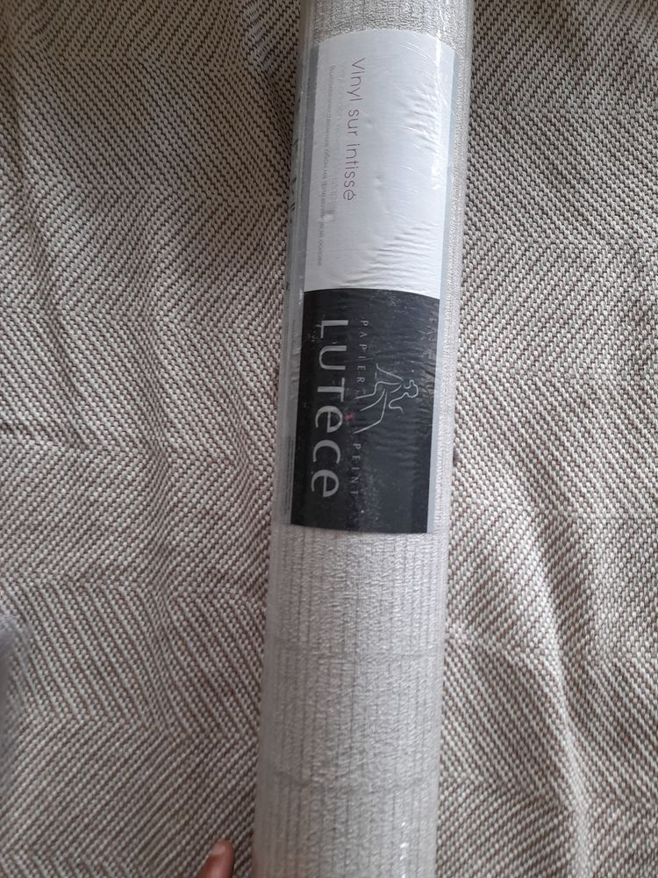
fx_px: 634
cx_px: 329
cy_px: 439
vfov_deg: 69.4
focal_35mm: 25
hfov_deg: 54.9
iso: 100
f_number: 2
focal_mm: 4.6
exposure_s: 1/50
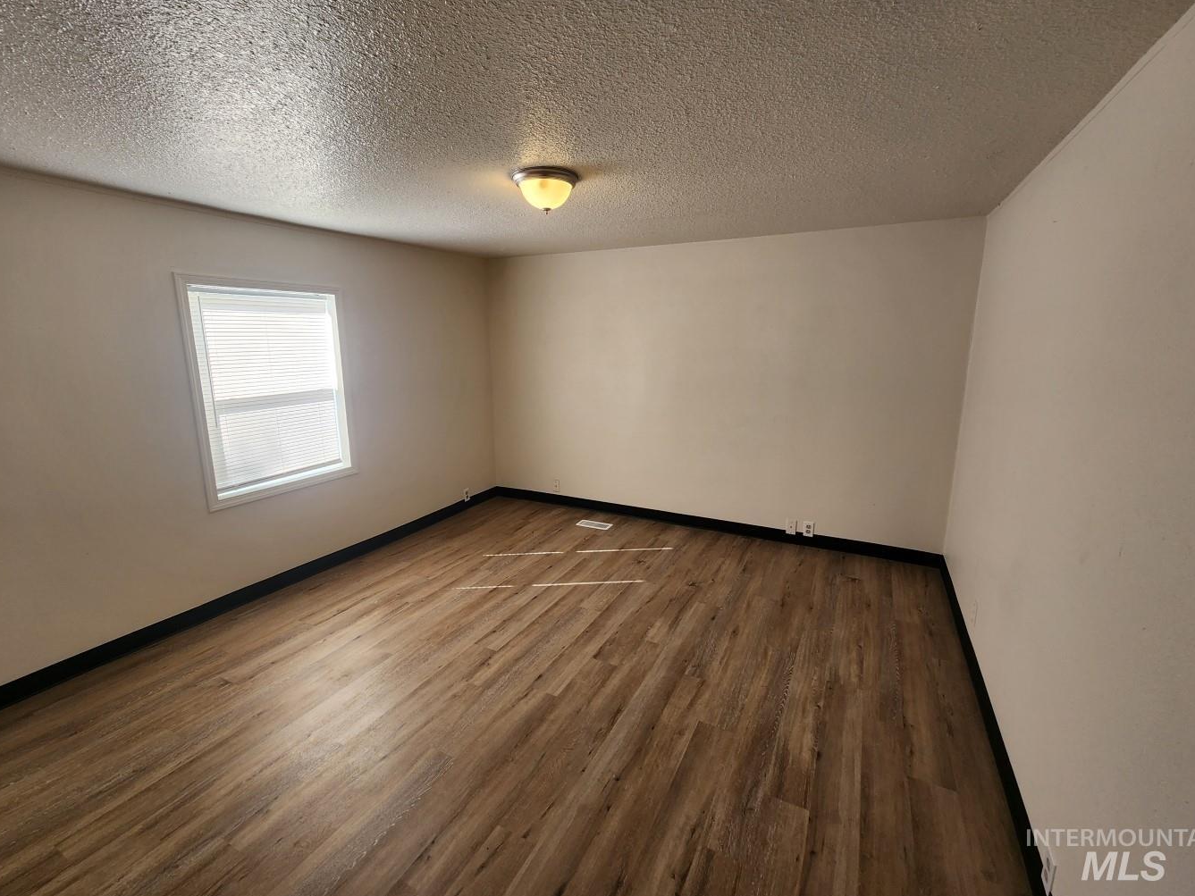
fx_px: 483
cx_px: 589
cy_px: 448
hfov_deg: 102.1
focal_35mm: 14
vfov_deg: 85.7
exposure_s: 1/60
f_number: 2.2
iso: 64
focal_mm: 2.2
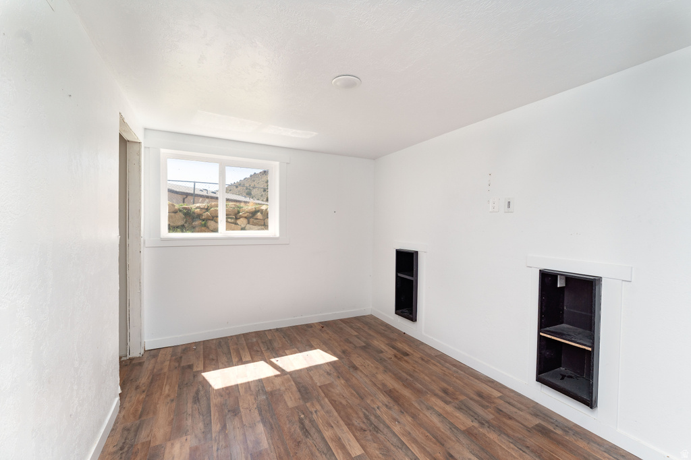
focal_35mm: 14
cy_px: 230
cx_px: 346
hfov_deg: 104.3
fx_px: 269
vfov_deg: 81.2
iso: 320
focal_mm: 14
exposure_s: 1/250
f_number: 7.1
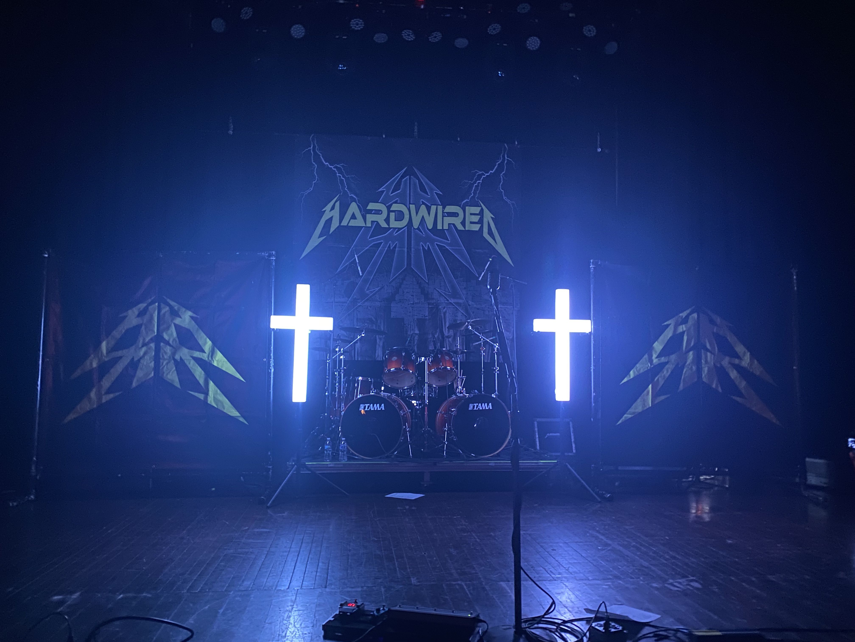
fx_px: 642
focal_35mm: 26
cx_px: 428
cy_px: 321
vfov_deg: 53.1
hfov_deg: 67.3
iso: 500
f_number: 1.8
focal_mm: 4.25
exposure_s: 1/9
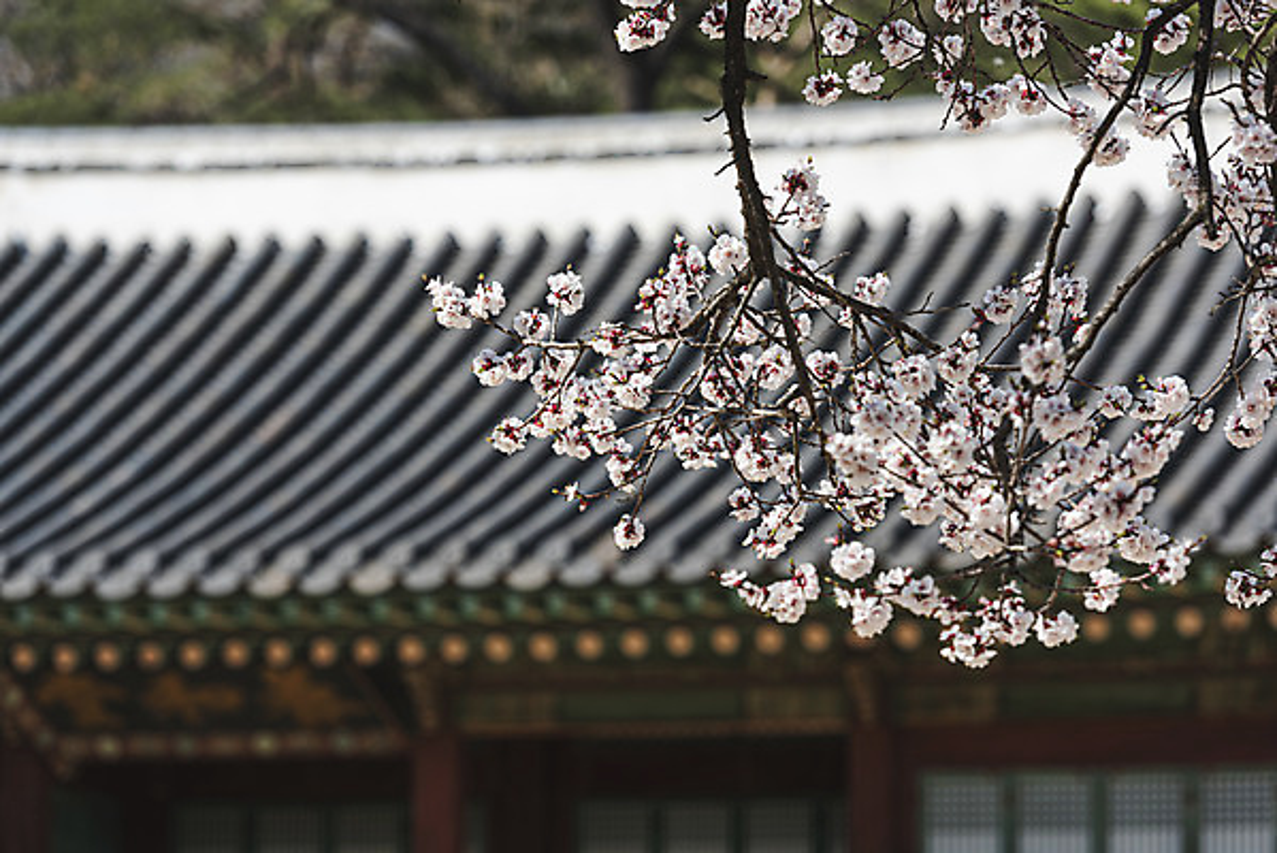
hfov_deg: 12.8
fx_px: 5678
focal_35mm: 160
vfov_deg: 8.6
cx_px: 638
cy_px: 426
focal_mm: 160
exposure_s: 1/400
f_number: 5
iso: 100
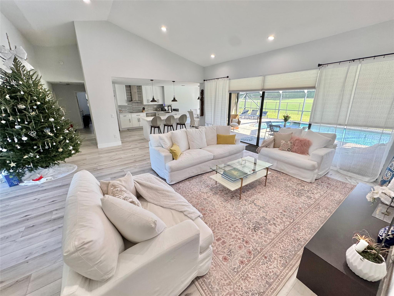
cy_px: 148
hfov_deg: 102.1
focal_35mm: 14
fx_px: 159
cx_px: 197
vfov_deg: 85.7
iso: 250
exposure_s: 1/120
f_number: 2.2
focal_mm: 2.22
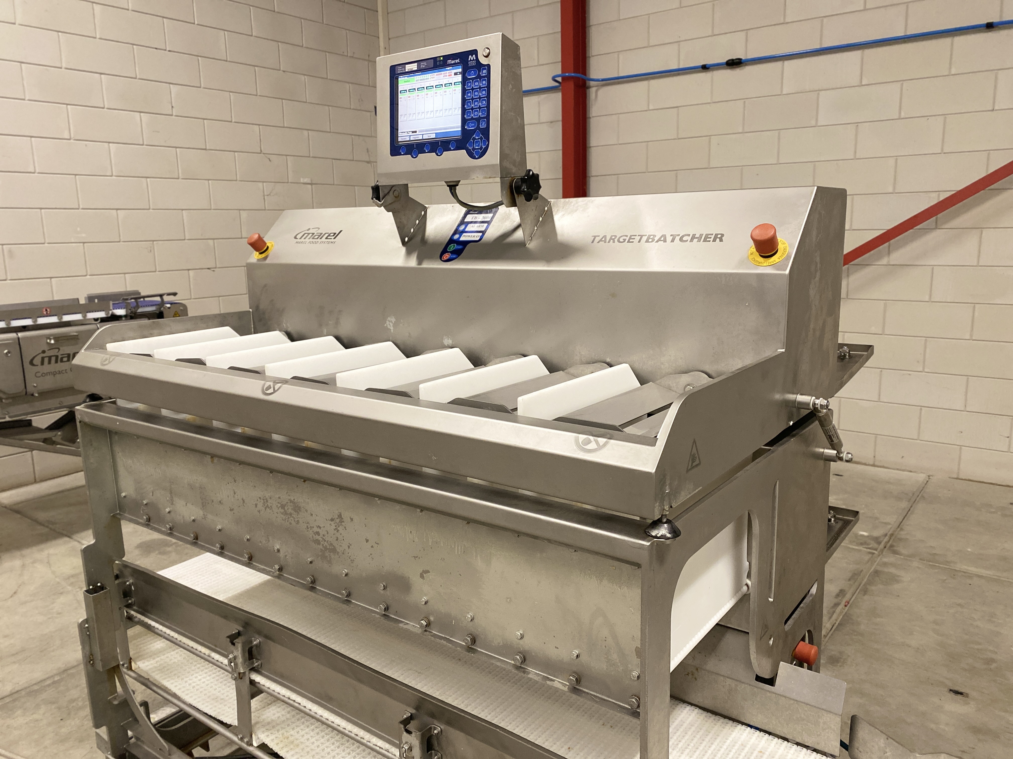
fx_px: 761
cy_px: 380
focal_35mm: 26
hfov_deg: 67.3
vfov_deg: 53.1
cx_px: 506
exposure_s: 1/50
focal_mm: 4.25
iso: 250
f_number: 1.8
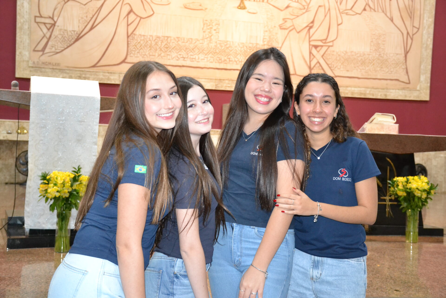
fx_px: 595
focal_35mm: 48
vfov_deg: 28.1
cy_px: 149
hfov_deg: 41.1
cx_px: 223
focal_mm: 32
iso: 3200
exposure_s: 1/60
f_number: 4
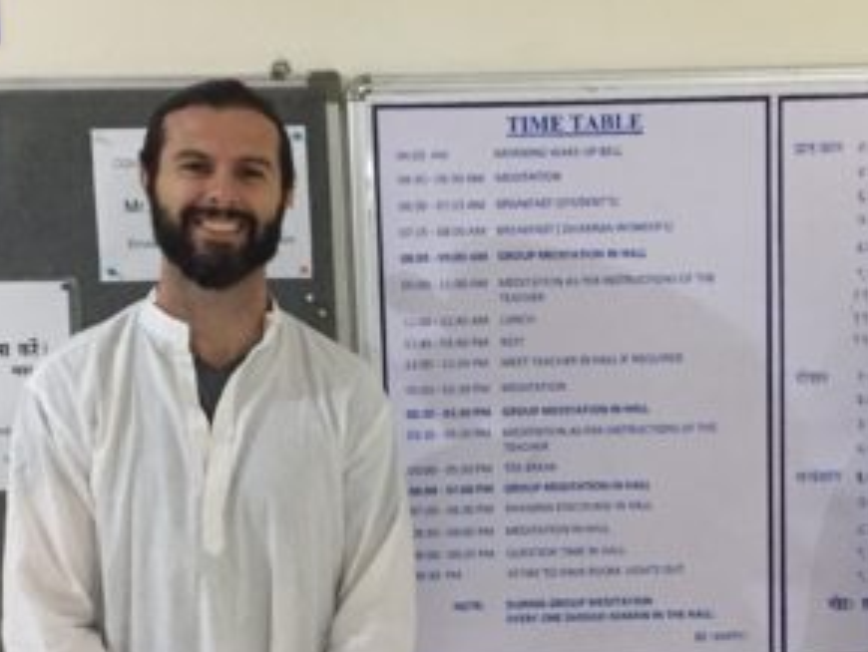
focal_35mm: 60
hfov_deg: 31.9
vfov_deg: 24.3
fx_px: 1506
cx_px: 587
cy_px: 452
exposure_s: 1/25
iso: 250
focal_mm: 4.15
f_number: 2.2
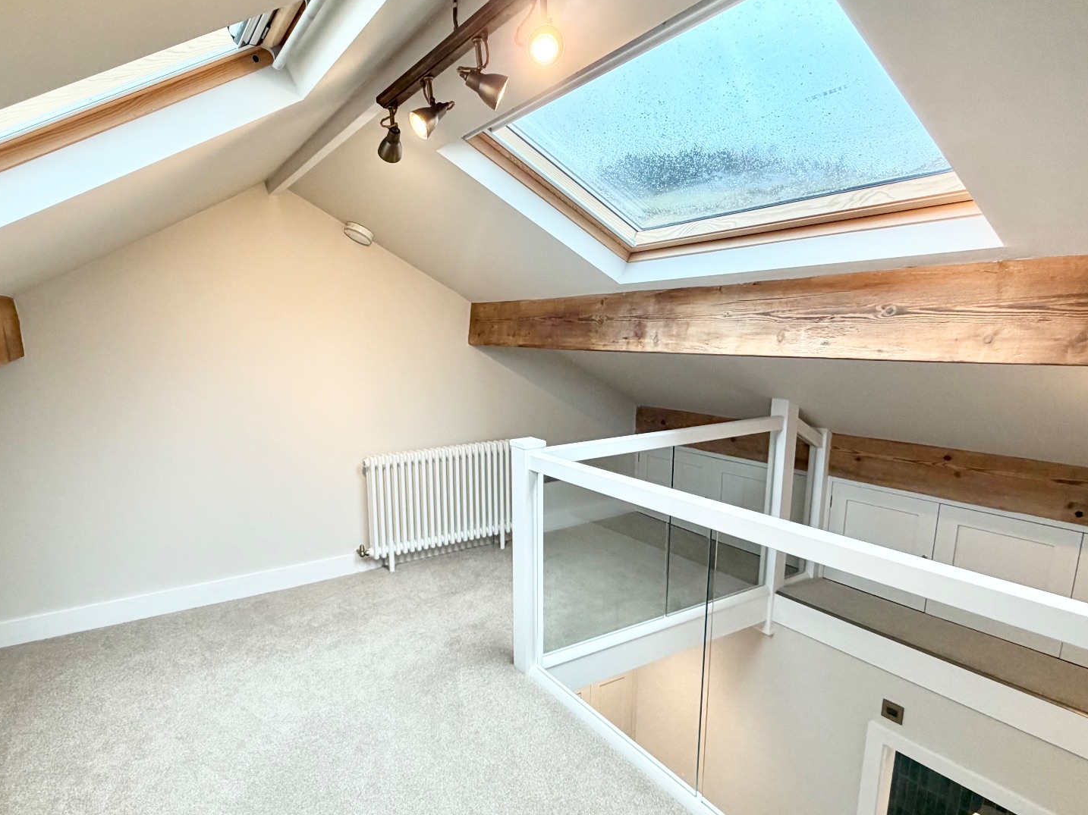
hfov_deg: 81.3
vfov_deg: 65.8
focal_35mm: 20
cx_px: 468
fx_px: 629
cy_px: 451
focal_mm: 2.22
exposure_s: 1/121
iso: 160
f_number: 2.2
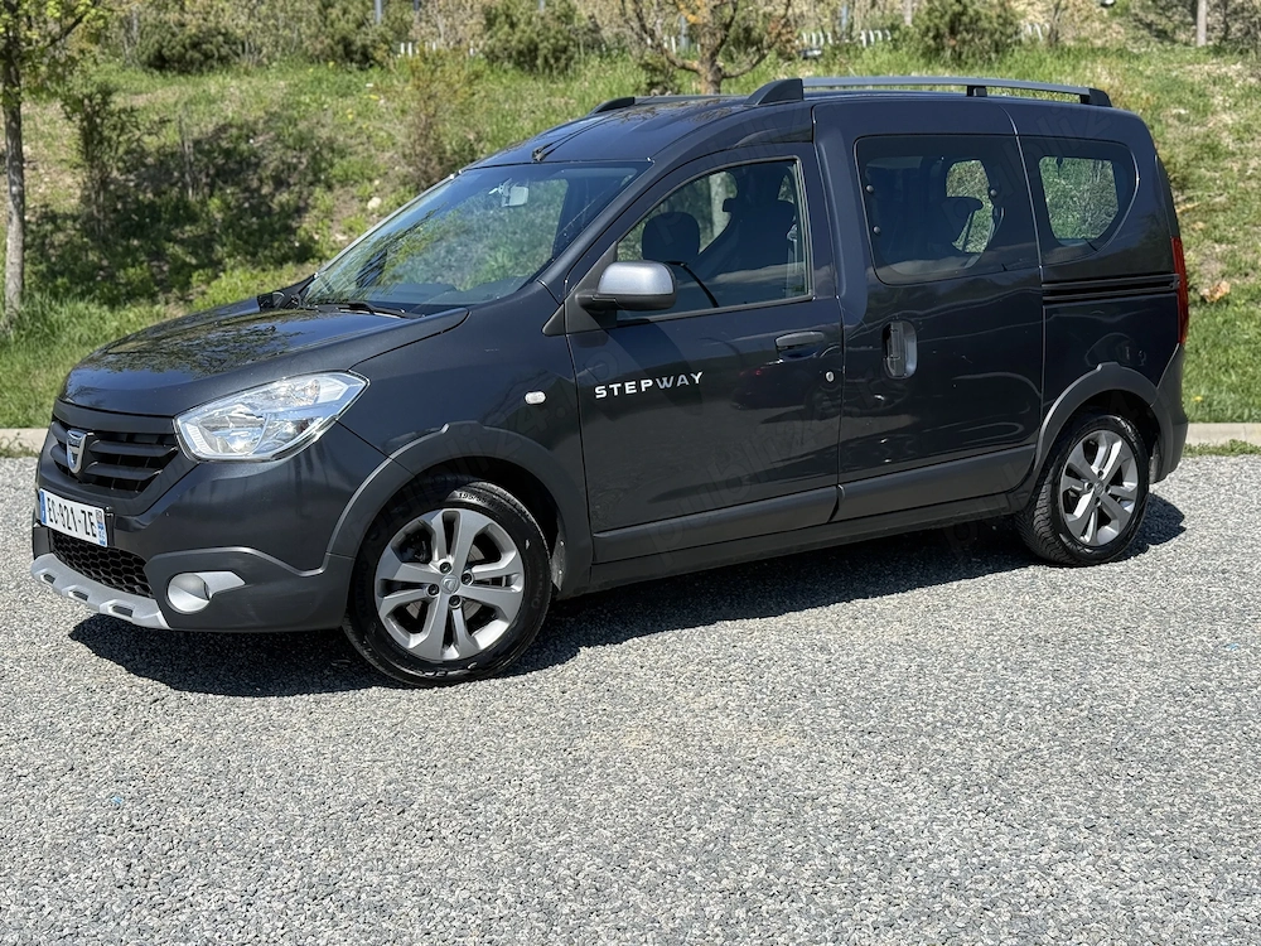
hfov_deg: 39.7
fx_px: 1749
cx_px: 630
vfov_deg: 30.3
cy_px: 473
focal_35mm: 48
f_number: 1.78
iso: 80
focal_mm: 6.76
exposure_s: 1/4587
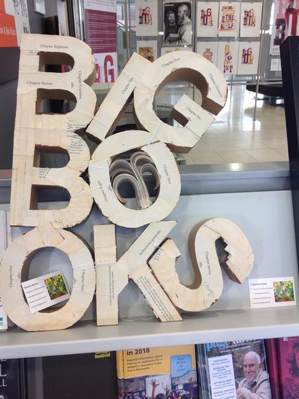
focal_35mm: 36
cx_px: 150
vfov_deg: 51.4
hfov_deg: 39.6
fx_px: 415
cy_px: 199
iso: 64
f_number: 2.4
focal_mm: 4.28
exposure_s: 1/40
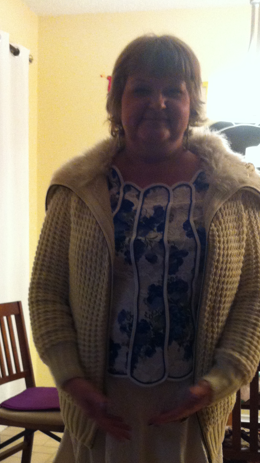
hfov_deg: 21.0
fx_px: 698
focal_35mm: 57
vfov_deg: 35.8
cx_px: 91
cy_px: 344
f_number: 2.8
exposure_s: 1/15
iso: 320
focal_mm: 3.85
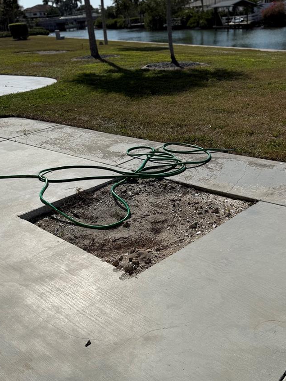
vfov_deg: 53.2
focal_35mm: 34
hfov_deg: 41.8
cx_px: 150
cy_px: 244
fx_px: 375
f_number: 1.78
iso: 80
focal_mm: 6.76
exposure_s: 1/14286
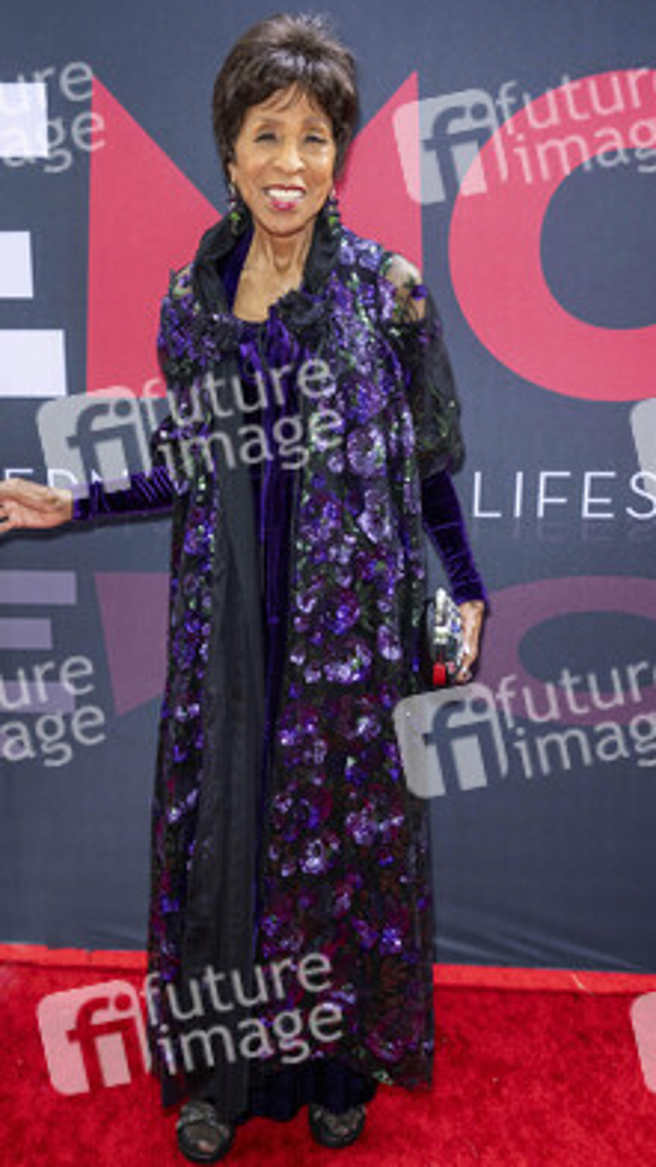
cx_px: 276
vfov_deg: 60.2
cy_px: 579
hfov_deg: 36.0
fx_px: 1006
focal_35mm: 33
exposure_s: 1/200
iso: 800
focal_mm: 30.5
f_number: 5.6
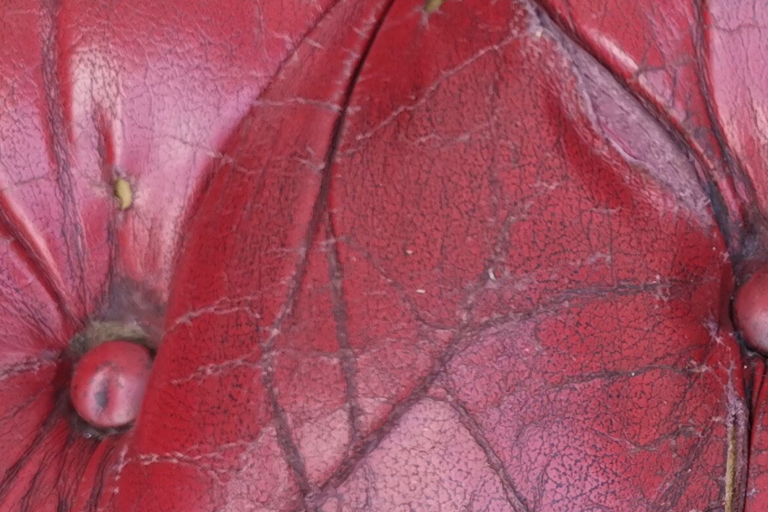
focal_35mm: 87
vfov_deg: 15.4
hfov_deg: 22.1
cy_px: 511
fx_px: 1856
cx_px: 847
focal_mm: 5.58
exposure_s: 1/195
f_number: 1.8
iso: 50
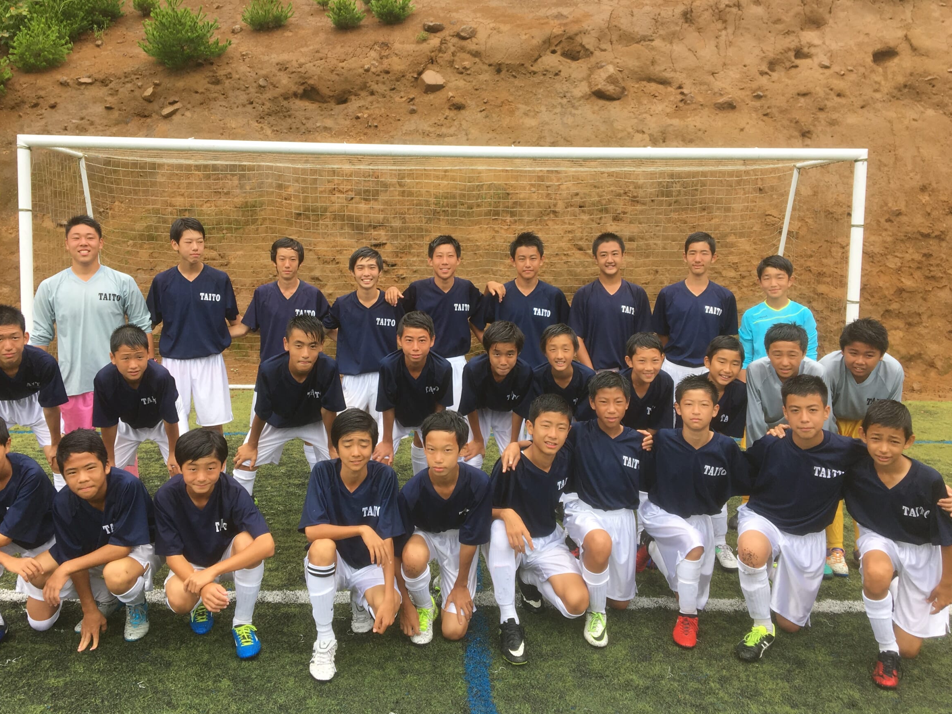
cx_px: 455
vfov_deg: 44.1
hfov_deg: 56.8
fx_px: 880
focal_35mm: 32
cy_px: 334
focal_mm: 4.15
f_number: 2.2
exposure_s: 1/363
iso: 25
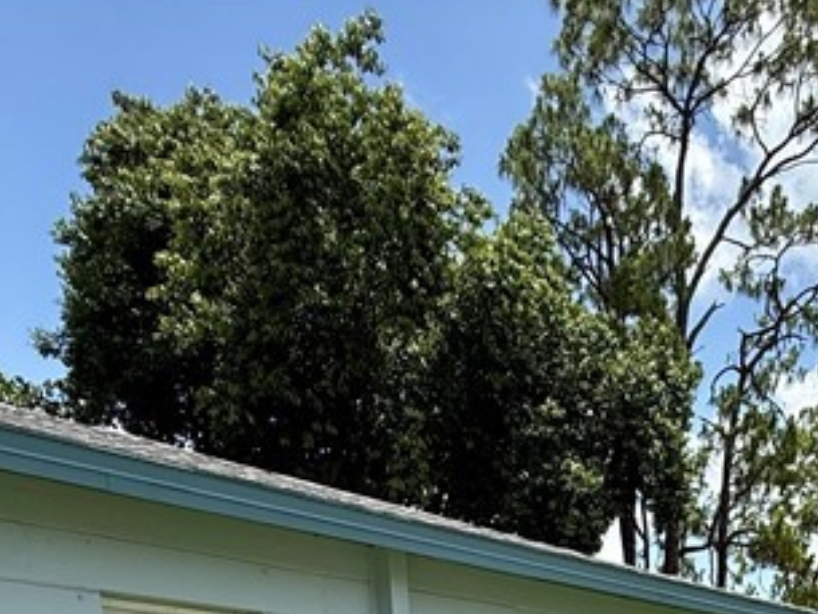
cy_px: 1016
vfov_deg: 22.5
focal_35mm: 47
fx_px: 1111
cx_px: 679
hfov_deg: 38.6
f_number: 2.2
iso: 50
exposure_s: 1/1368
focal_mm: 2.22
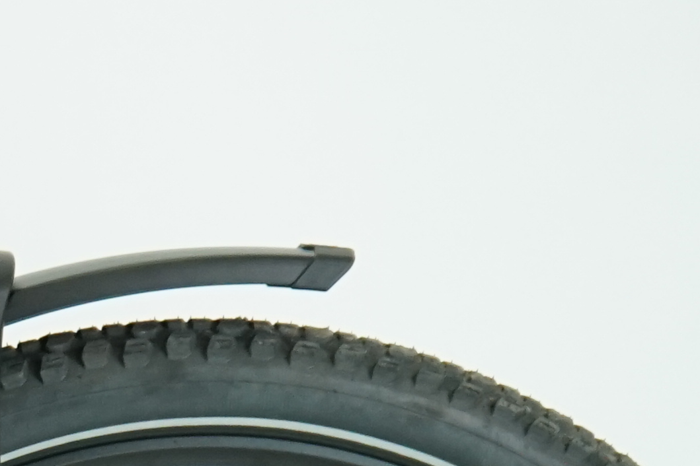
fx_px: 6280
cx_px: -1011
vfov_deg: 4.2
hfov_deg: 6.1
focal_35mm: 323
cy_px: 535
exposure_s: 1/200
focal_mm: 57
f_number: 5.6
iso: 1600
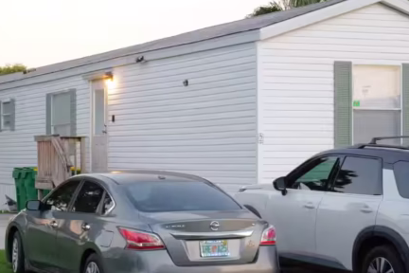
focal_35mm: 102
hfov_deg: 19.8
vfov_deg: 13.4
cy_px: 153
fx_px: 1159
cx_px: 78
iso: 6400
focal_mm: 43
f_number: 16
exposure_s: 1/80
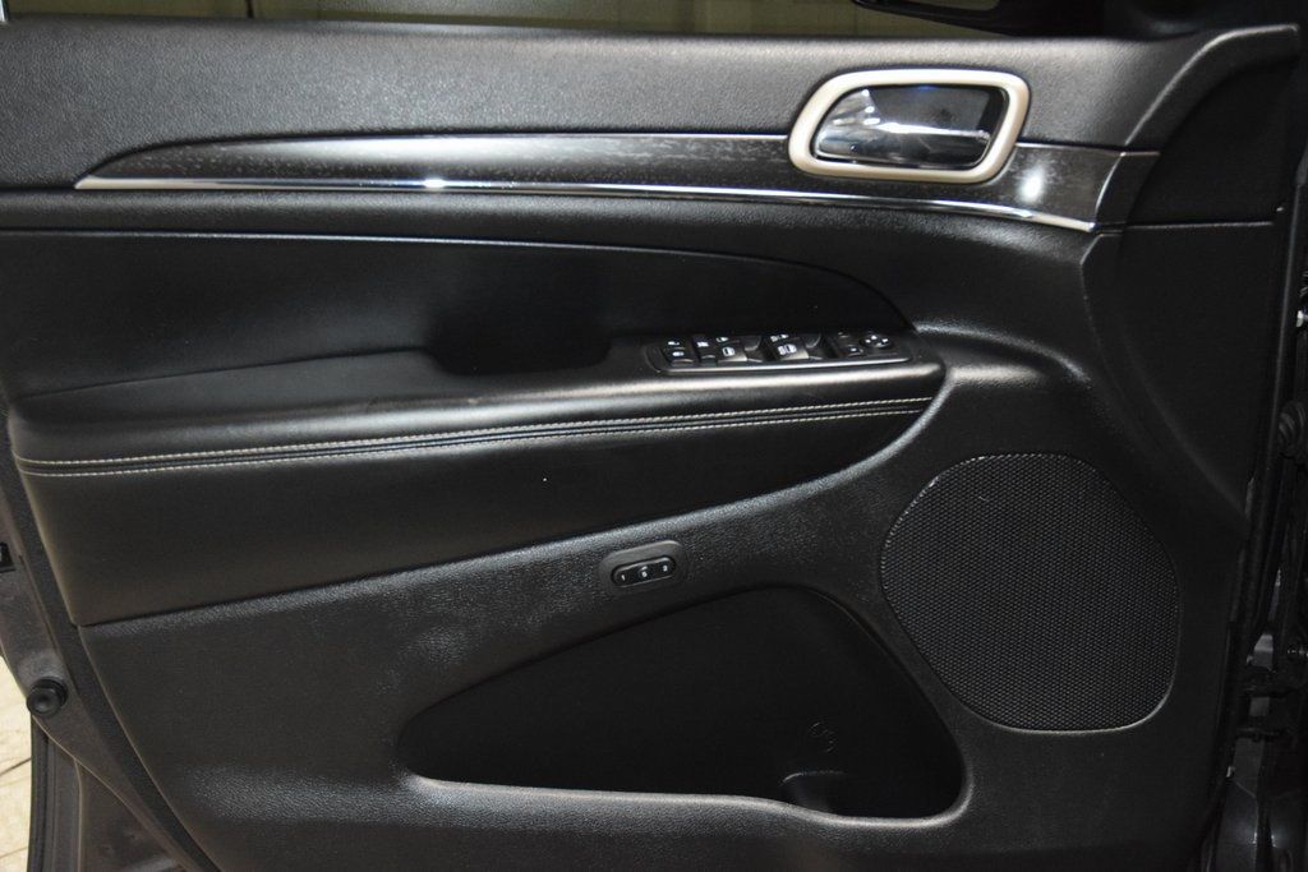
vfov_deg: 35.5
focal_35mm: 38
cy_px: 436
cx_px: 654
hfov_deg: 51.3
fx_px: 1363
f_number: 3.8
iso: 3200
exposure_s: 1/80
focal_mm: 25
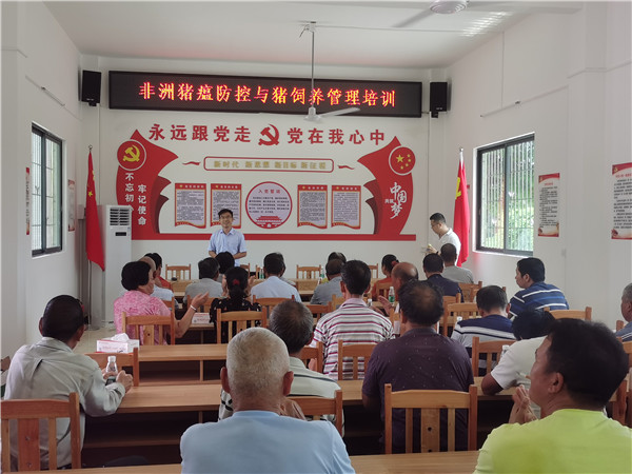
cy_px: 237
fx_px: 749
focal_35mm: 41
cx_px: 316
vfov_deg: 35.1
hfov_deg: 45.8
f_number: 1.8
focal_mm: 5.58
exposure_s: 1/196
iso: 50
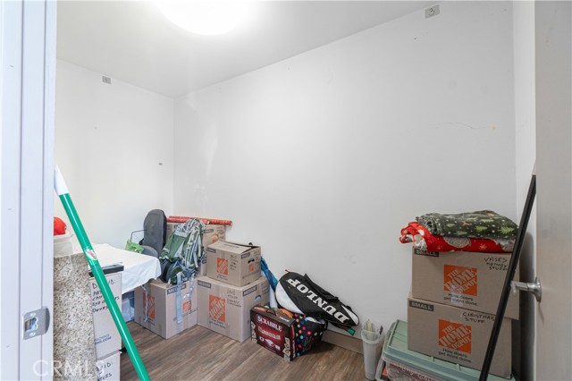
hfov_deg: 100.4
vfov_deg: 77.3
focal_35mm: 15
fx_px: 238
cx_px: 286
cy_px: 190
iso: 320
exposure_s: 1/6
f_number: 8
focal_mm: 10
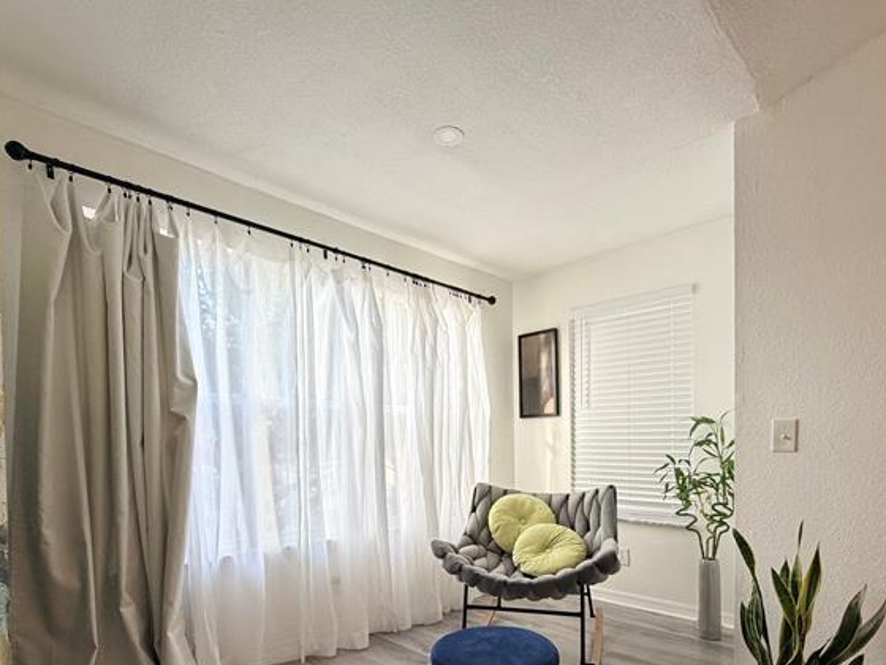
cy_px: 459
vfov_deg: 63.8
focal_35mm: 20
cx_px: 475
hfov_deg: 81.6
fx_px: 512
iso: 200
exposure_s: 1/120
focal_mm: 2.22
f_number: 2.2
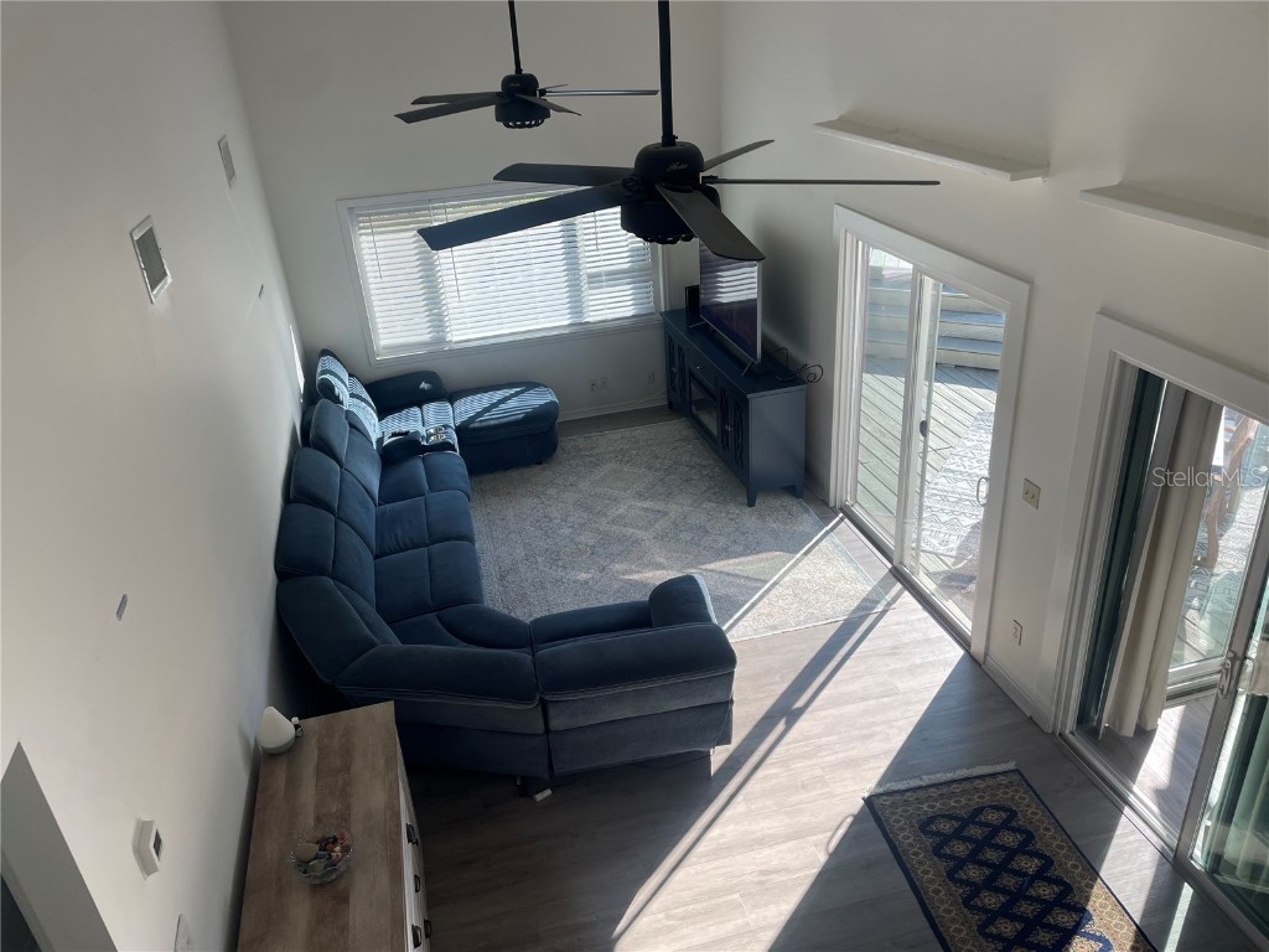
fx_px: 953
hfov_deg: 67.3
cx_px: 634
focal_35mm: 26
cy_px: 476
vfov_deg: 53.1
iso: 32
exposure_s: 1/506
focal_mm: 4.2
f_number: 1.6
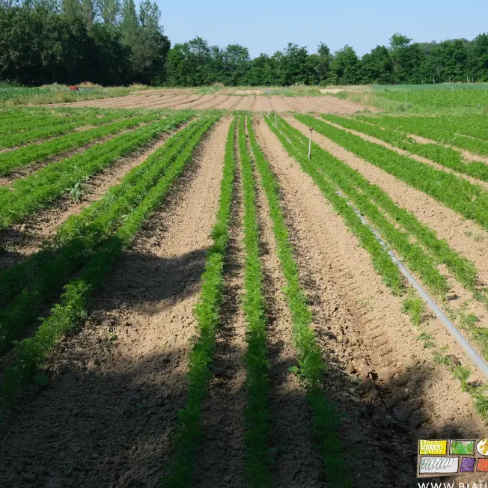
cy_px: 246
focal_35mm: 43
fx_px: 686
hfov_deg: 39.1
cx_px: 260
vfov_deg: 39.2
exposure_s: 1/450
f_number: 8
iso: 320
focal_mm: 22.3
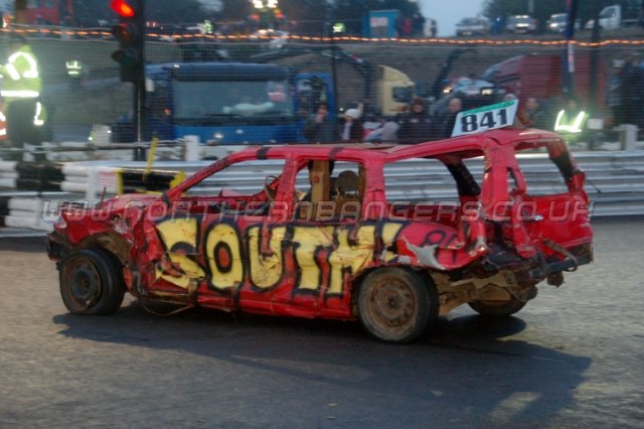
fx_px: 1475
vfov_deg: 16.5
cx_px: 322
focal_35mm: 82
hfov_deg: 24.6
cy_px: 214
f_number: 5.3
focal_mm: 55
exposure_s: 1/60
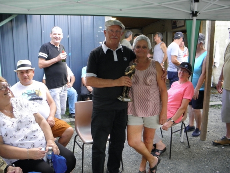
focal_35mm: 30
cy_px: 86
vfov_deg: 46.8
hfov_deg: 60.0
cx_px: 115
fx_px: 199
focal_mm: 5.5
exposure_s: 1/30
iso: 160
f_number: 3.6
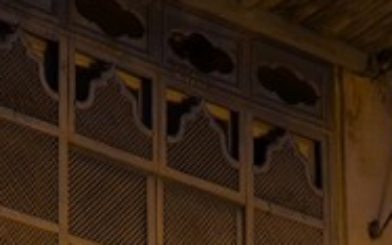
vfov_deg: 6.2
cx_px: 145
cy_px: 917
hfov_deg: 11.4
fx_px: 1956
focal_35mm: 183
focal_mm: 28
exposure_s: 1/10
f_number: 4.5
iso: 800
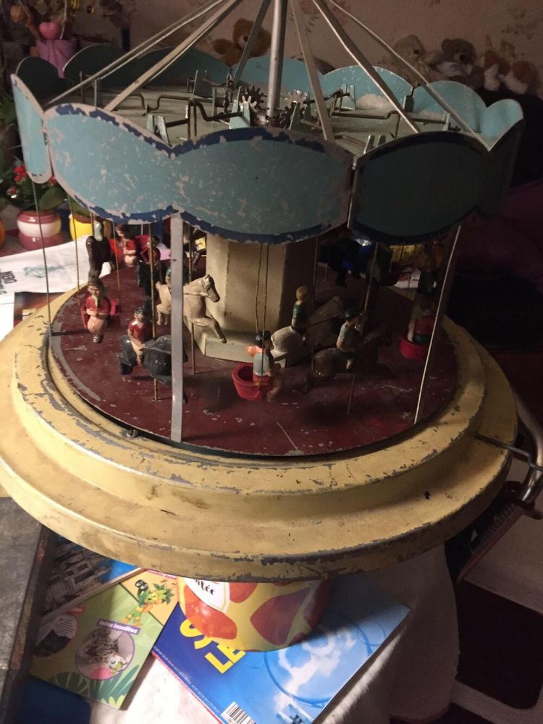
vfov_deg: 61.7
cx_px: 272
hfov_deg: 48.2
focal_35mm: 29
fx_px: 606
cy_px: 362
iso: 250
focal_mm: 4.15
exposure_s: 1/17
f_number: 2.2
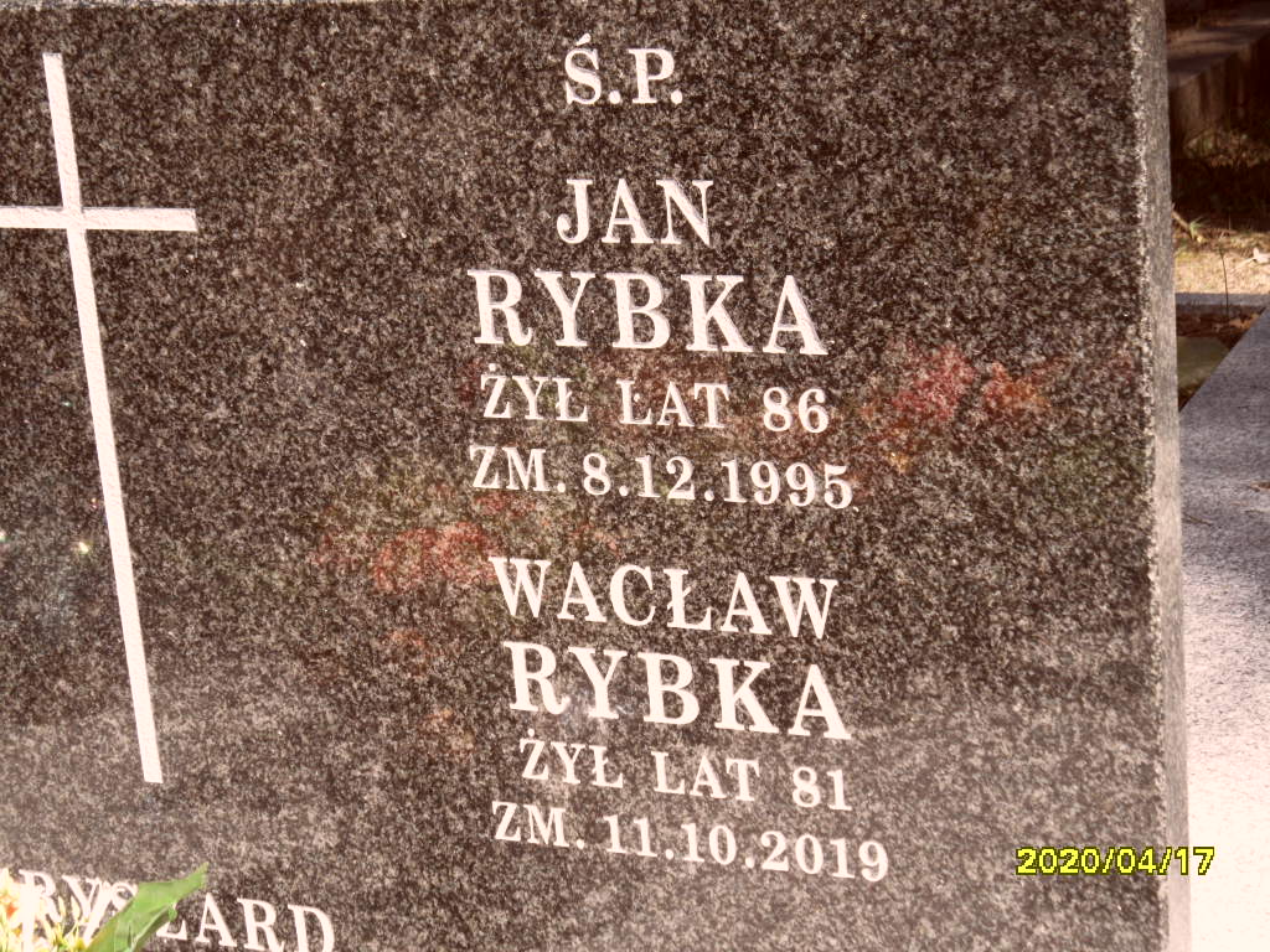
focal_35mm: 80
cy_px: 476
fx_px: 2935
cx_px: 635
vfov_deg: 18.4
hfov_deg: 24.4
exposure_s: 1/180
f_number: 4.2
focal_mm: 13.2
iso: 80
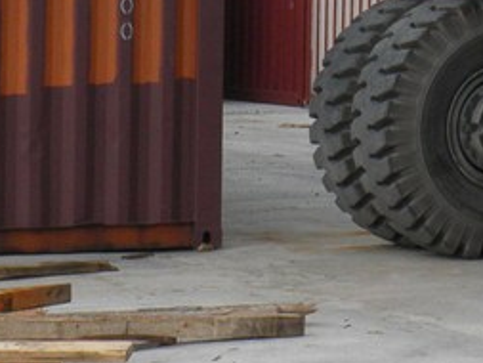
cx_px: 592
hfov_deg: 10.3
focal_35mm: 188
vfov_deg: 7.7
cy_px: -229
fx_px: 2624
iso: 100
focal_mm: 7.3
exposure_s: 1/80
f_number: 10
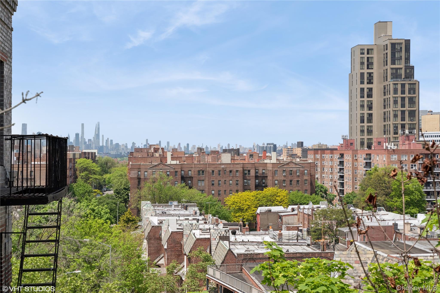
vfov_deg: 19.5
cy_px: 146
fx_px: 855
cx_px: 220
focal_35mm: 70
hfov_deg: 28.8
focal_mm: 70
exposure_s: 1/500
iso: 640
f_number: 14
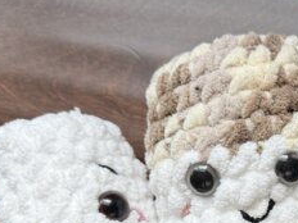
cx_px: 288
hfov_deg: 29.4
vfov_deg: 22.4
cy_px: 241
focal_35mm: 62
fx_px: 534
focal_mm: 6.76
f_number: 1.78
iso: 160
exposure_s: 1/121
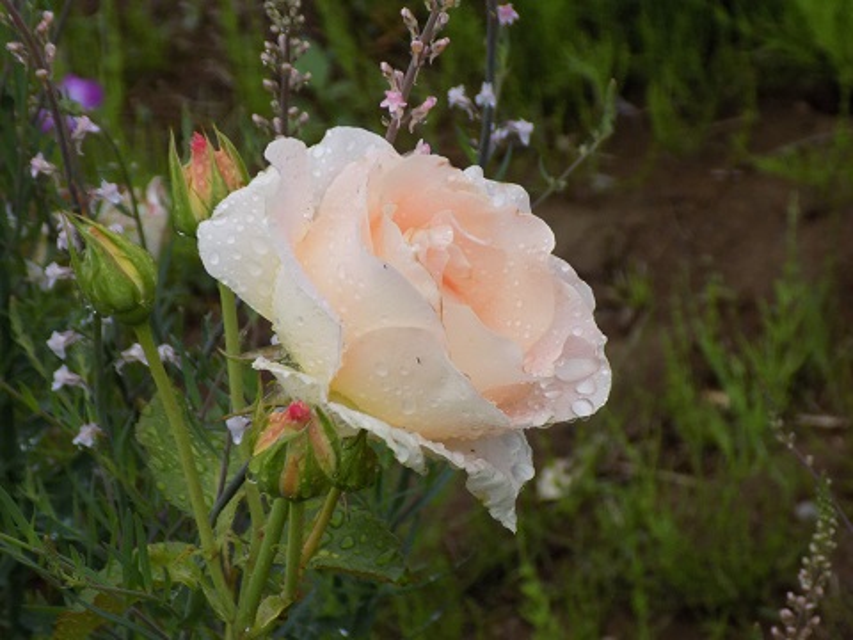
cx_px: 426
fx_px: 3253
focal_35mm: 132
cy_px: 320
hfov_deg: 14.9
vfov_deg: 11.2
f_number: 5
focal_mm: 23.4
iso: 250
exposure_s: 1/30
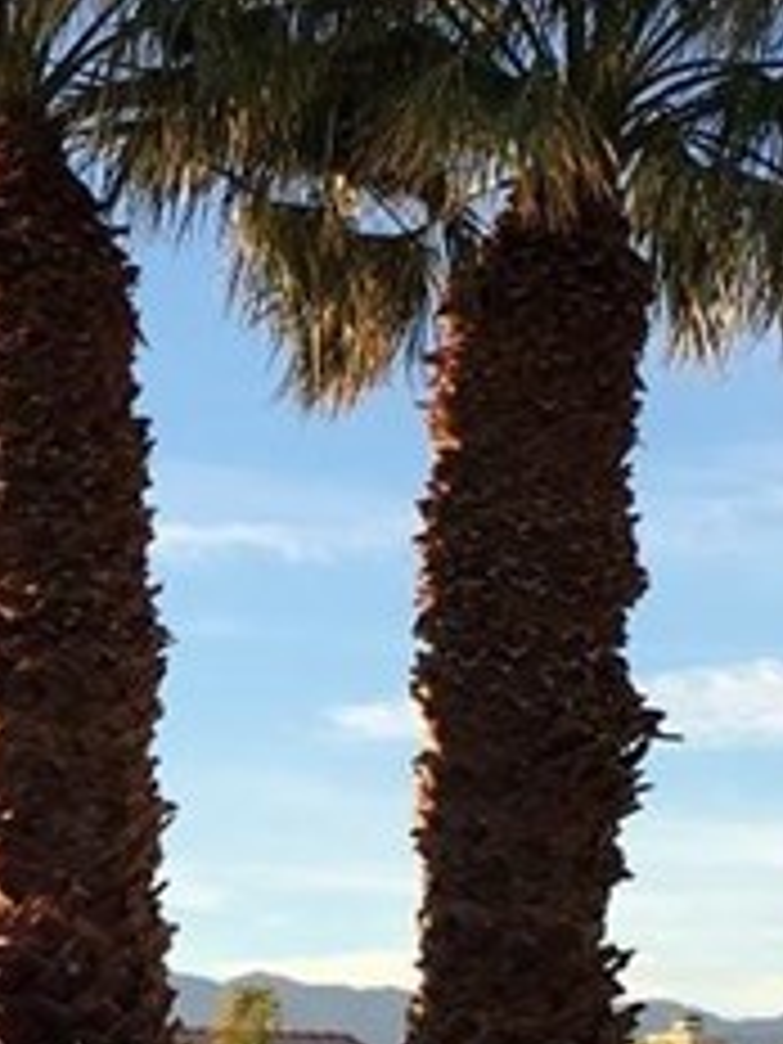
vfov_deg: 15.1
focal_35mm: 128
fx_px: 3860
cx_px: -92
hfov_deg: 11.4
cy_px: 1071
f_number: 2.2
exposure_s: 1/481
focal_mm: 4.15
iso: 25
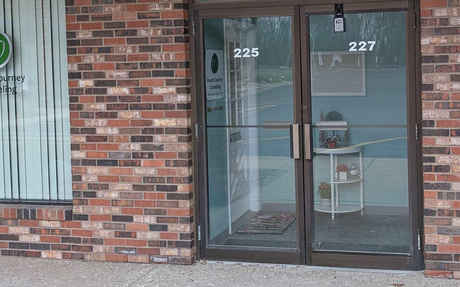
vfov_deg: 25.6
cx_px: 298
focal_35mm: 50
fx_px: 627
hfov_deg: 39.9
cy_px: 83
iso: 79
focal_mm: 6.9
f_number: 1.68
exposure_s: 1/42.9
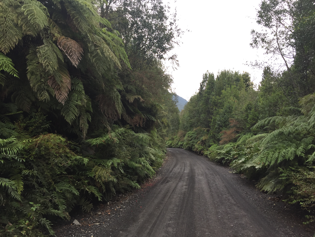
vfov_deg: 48.2
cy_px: 118
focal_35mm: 29
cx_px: 158
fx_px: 264
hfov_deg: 61.7
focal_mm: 4.15
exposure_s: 1/119
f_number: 2.2
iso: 32
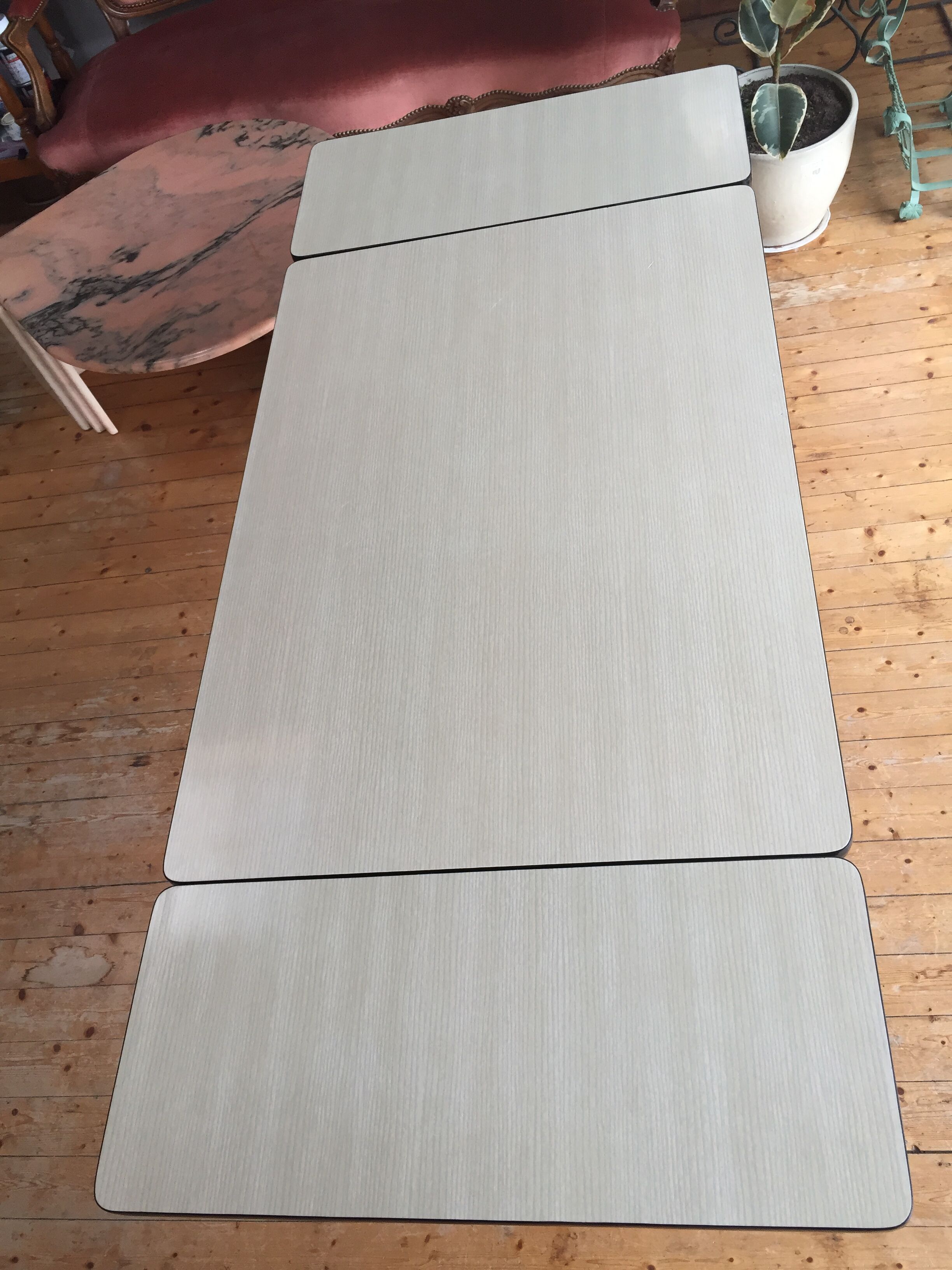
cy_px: 635
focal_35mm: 29
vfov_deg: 61.7
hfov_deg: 48.2
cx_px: 476
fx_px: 1063
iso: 32
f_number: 2.2
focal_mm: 4.15
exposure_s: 1/33
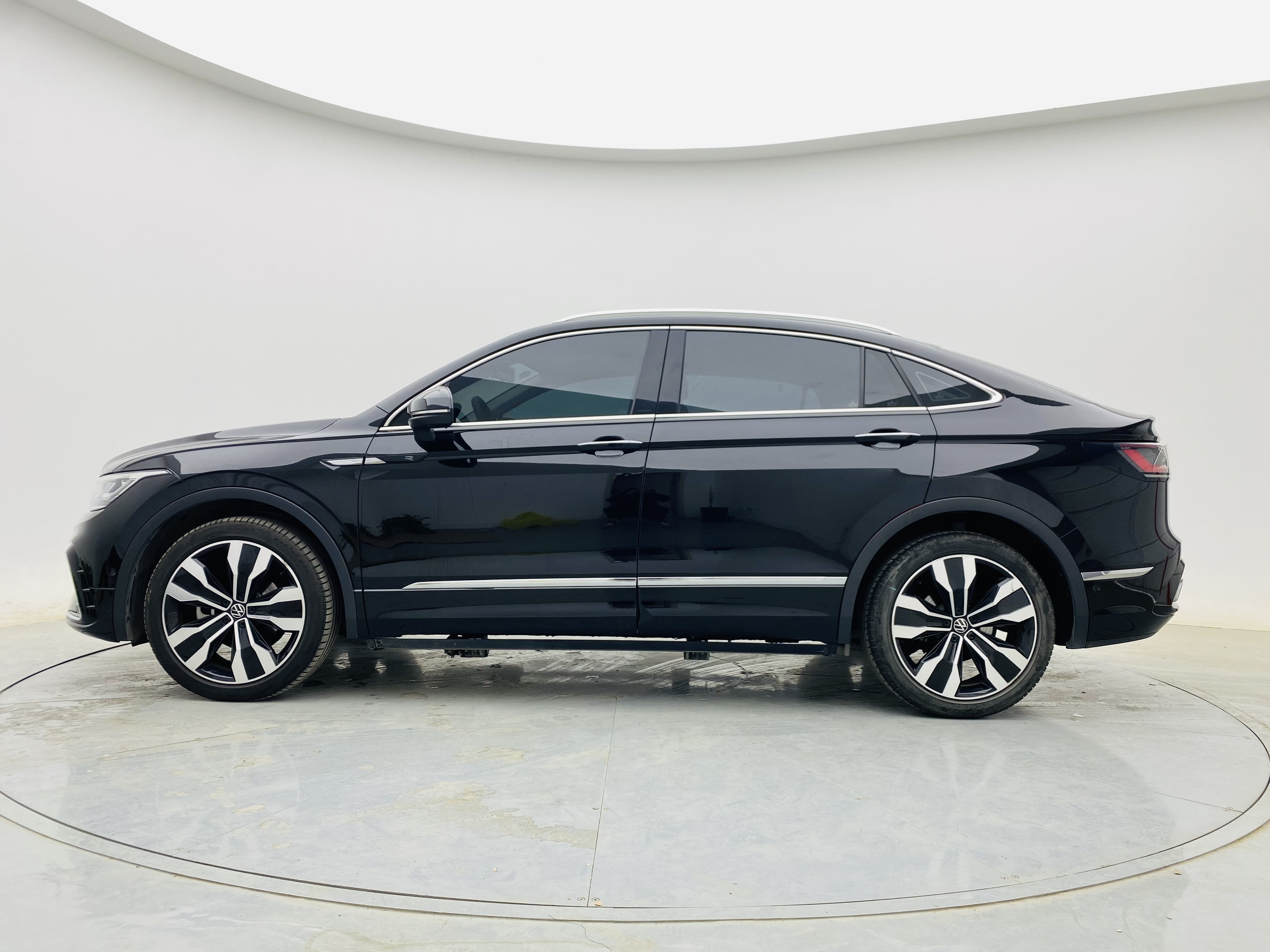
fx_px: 954
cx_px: 635
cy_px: 476
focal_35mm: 26
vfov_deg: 53.1
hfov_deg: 67.3
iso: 32
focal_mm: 4.25
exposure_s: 1/109
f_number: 1.8
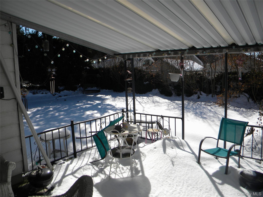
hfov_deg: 63.4
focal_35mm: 28
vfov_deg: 49.7
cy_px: 98
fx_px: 213
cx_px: 132
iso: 80
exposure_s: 1/420
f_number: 7
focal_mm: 5
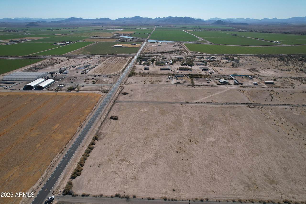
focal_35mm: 22
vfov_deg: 57.2
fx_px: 187
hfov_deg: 78.6
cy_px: 102
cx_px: 153
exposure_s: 1/3200
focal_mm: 8.38
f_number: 2.8
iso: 110
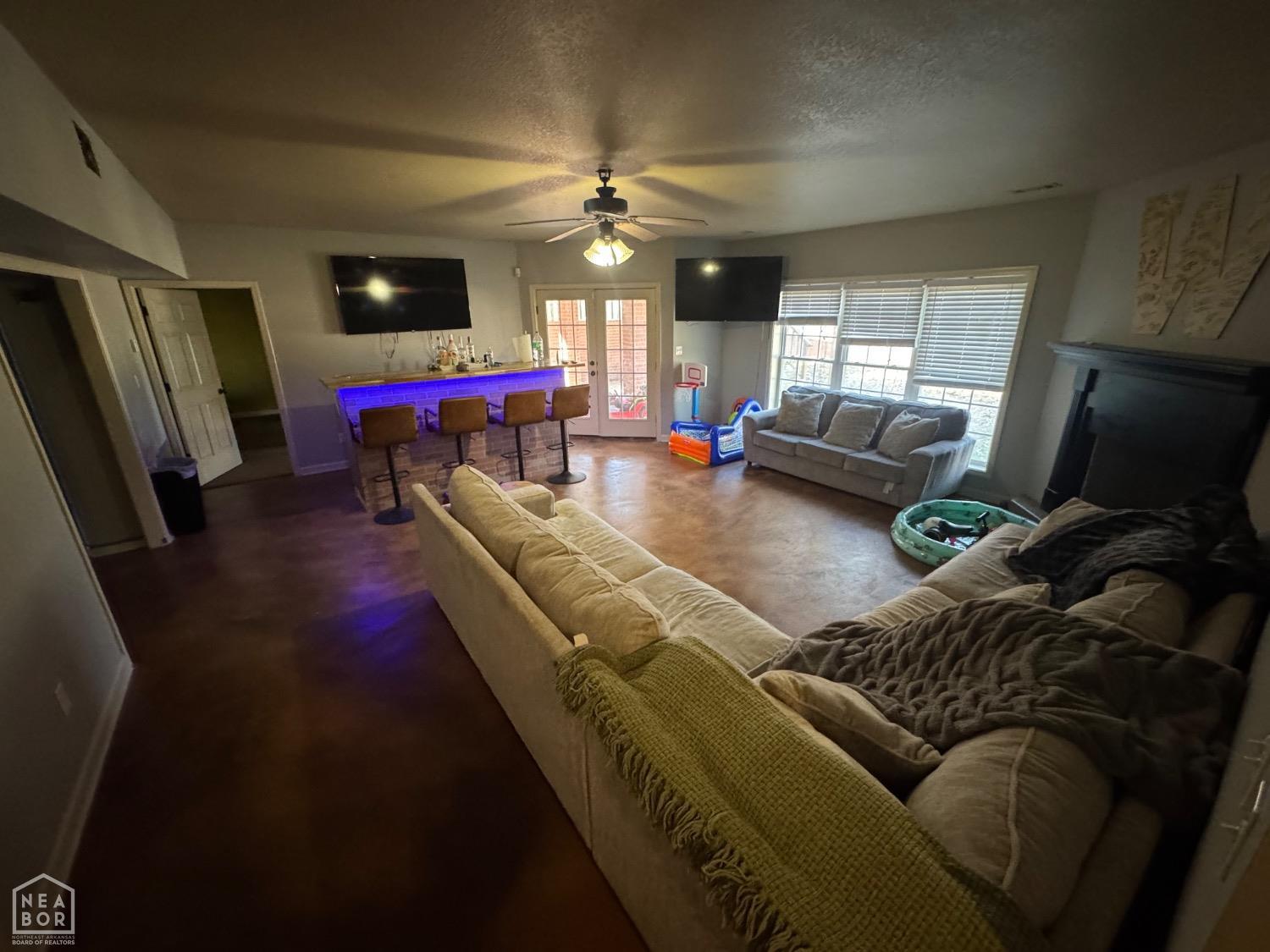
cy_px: 476
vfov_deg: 85.7
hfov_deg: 102.1
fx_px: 514
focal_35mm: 14
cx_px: 635
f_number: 2.2
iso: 1000
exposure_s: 1/60
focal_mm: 2.22
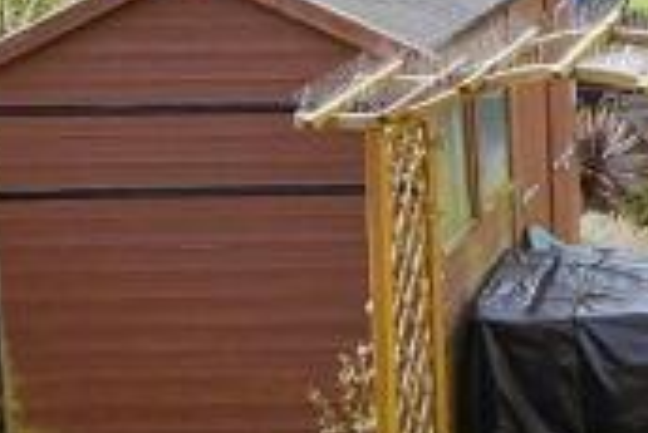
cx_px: 1115
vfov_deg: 8.5
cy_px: 326
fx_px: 2900
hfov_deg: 11.9
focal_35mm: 161
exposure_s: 1/320
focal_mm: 18
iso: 200
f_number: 8
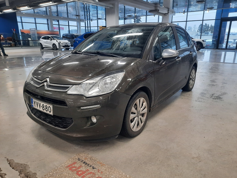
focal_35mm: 25
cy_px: 89
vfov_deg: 54.9
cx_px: 118
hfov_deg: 69.4
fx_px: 171
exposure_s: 1/50
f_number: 2
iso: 125
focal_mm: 4.6
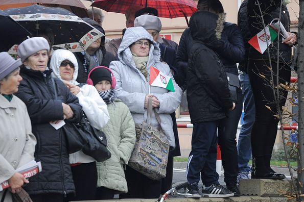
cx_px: 164
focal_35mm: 150
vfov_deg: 9.1
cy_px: 102
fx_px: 1266
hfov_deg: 13.7
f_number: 5.3
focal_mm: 70
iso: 800
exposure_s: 1/320
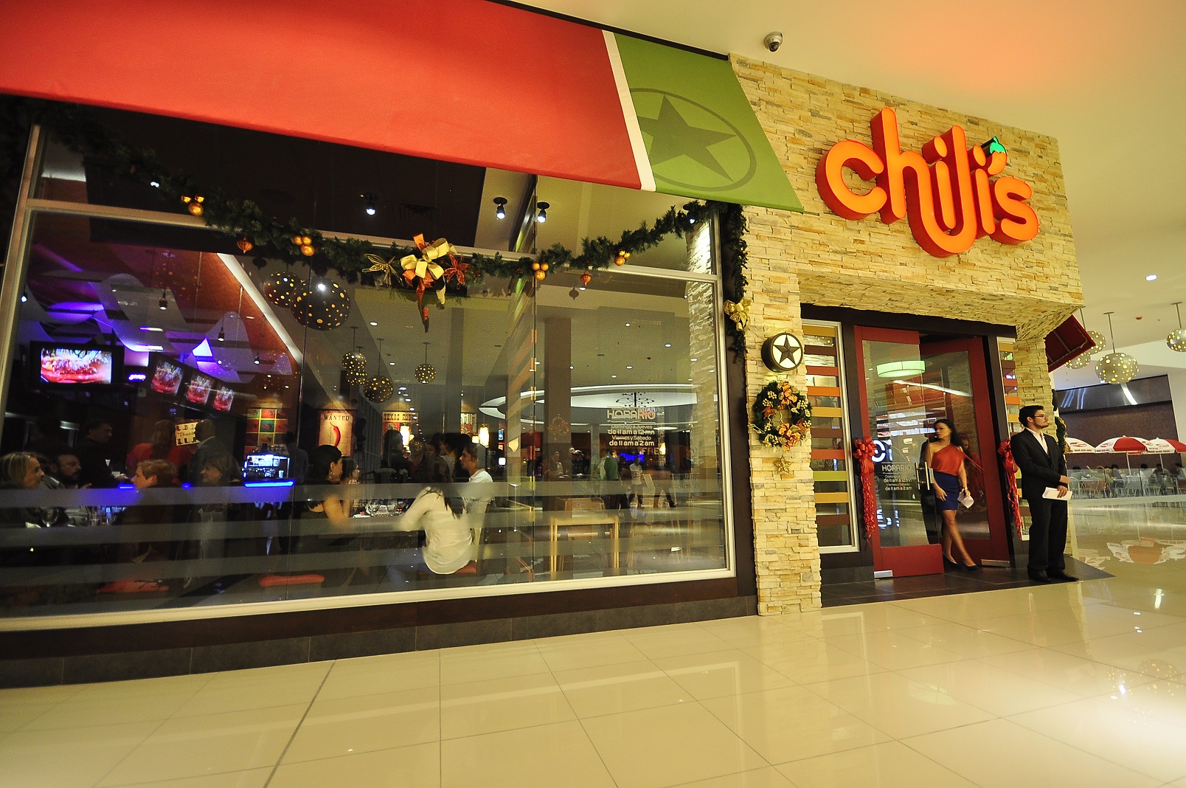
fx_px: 494
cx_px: 593
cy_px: 394
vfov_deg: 77.2
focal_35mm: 15
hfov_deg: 100.5
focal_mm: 10
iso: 500
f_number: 4
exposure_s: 1/15
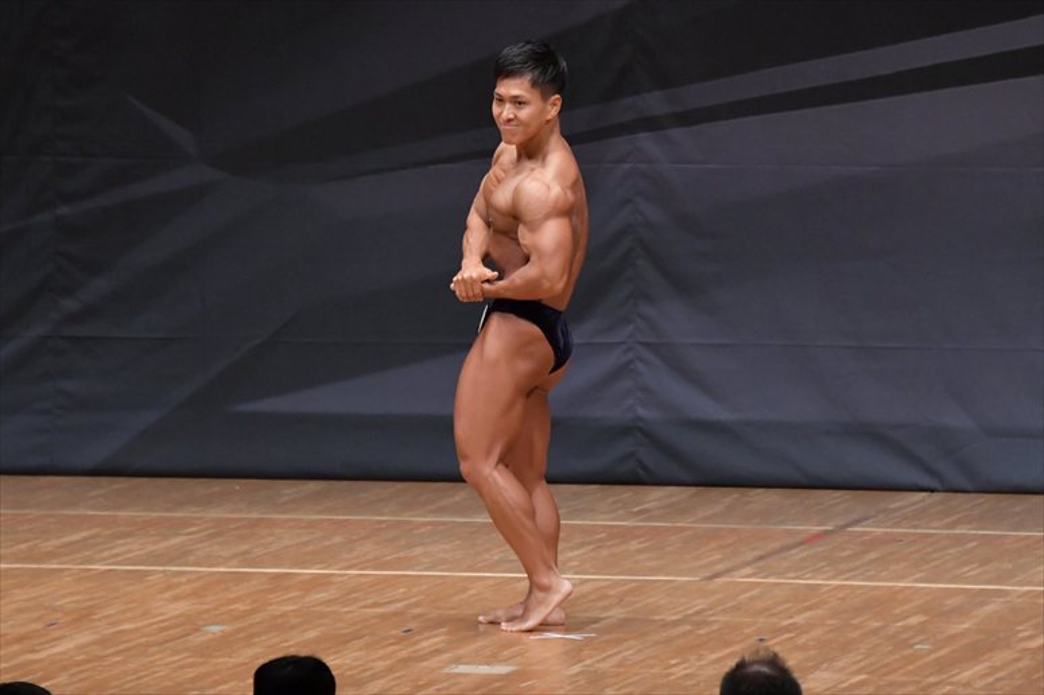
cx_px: 522
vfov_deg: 4.6
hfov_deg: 6.9
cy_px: 348
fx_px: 8696
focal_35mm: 300
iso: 6400
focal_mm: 200
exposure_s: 1/400
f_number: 5.6
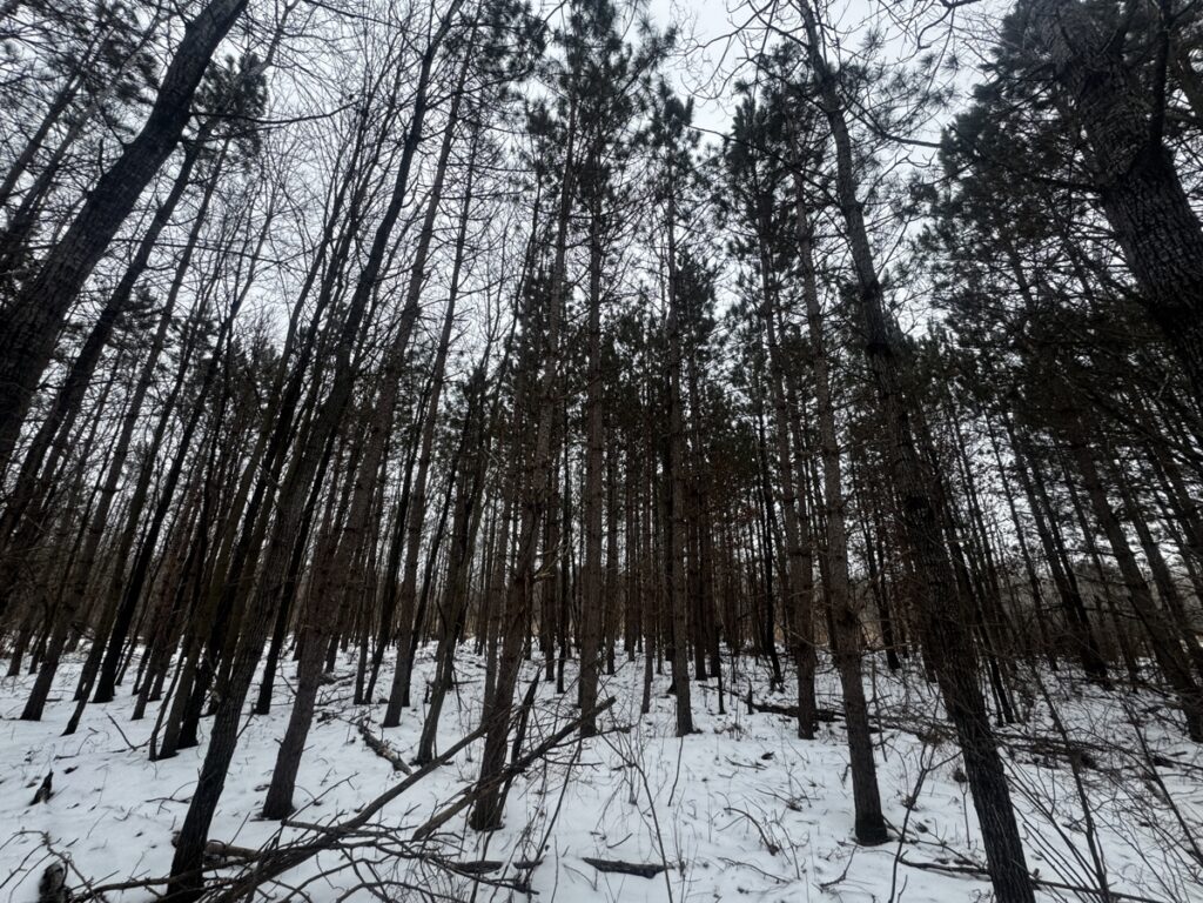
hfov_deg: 102.1
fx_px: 487
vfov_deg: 85.7
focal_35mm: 14
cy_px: 452
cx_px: 602
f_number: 2.2
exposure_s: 1/99
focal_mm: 2.22
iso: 50
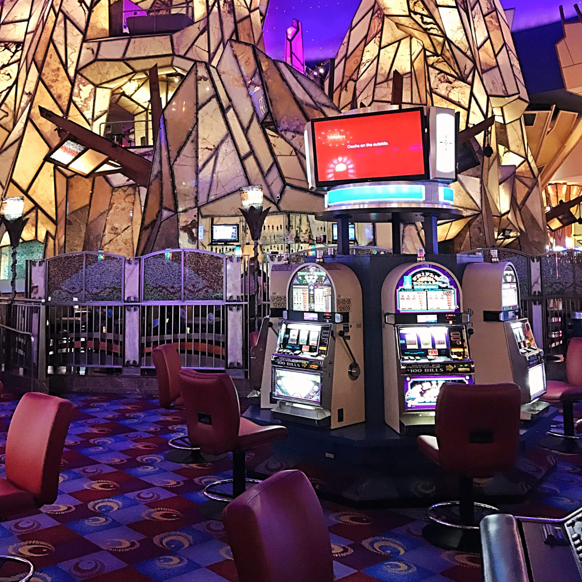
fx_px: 704
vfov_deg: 44.4
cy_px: 201
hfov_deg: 44.9
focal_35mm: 37
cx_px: 269
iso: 100
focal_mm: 3.99
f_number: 1.8
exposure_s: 1/9
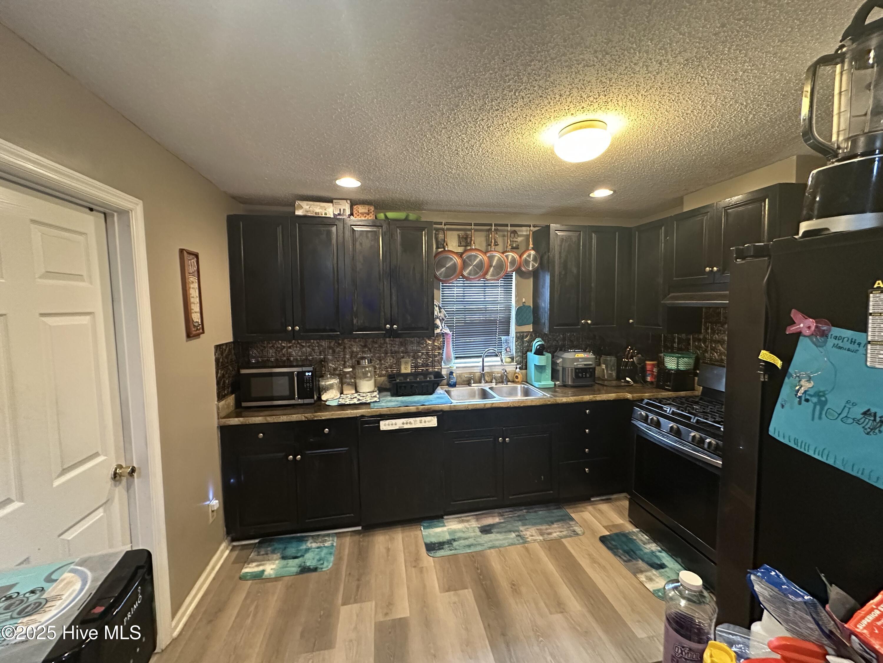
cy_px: 332
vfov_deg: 85.7
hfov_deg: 102.1
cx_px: 442
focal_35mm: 14
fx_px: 357
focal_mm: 2.22
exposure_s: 1/60
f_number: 2.2
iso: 1000
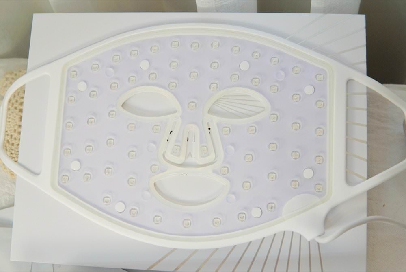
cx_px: 203
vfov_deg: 29.9
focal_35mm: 45
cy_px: 136
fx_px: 508
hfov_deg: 43.6
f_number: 4
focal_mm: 30
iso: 200
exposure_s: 1/160
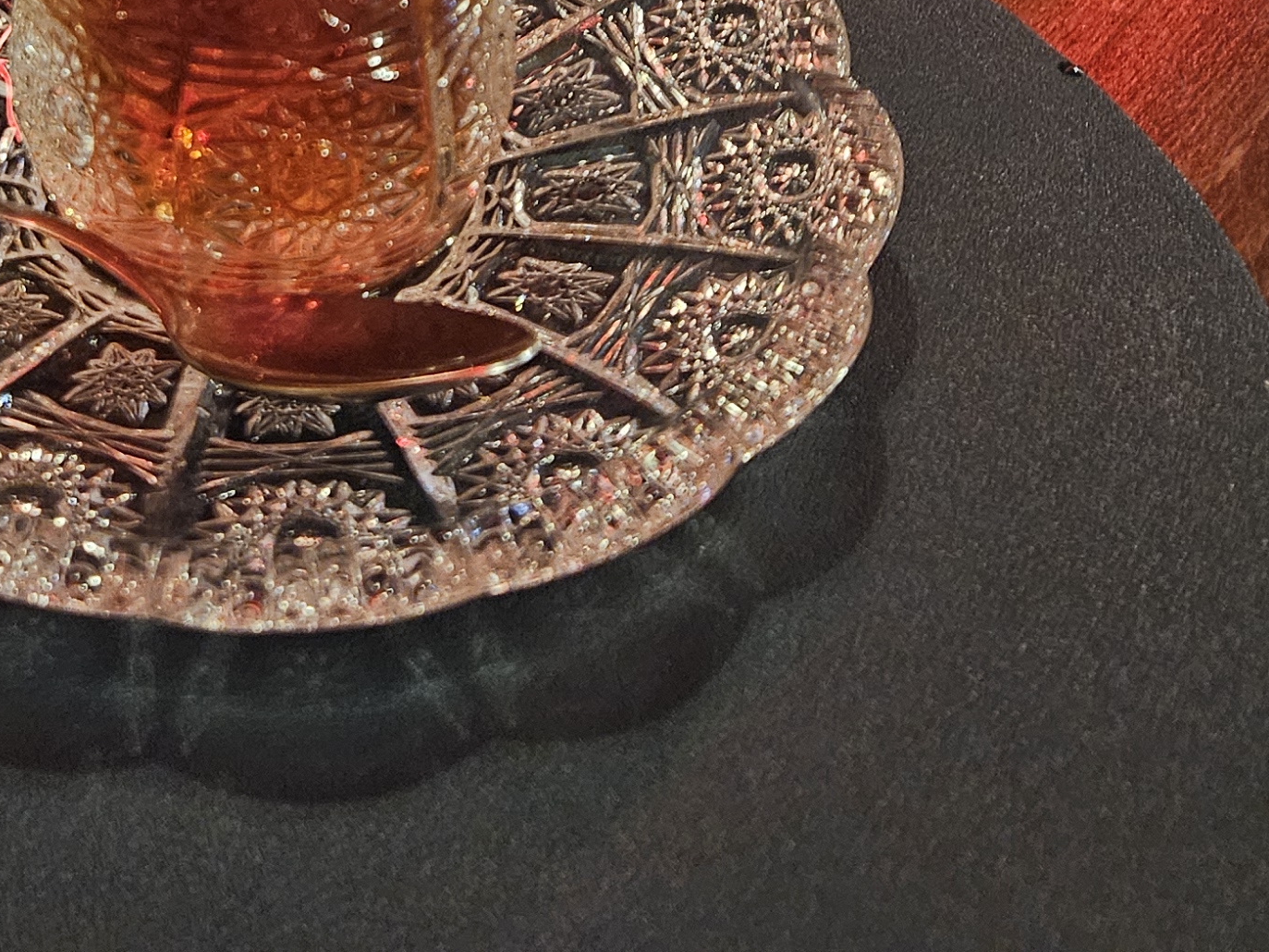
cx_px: 255
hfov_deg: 28.4
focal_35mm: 67
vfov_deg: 19.4
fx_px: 2456
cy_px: -431
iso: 640
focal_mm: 5.4
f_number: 1.8
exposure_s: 1/25
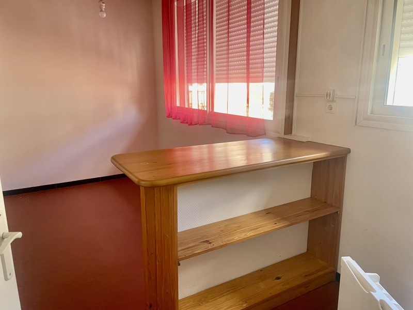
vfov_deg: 53.1
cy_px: 155
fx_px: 310
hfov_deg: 67.3
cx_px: 206
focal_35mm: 26
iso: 125
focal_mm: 4.2
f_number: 1.6
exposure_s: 1/87
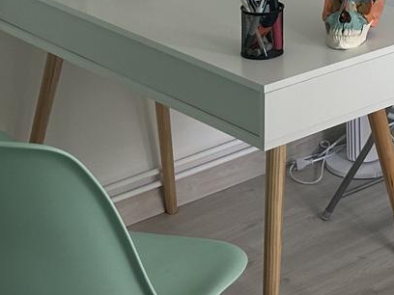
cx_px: 511
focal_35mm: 113
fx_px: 1286
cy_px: -178
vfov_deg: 12.3
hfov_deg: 16.5
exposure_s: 1/121
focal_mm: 6.86
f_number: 1.78
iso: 100
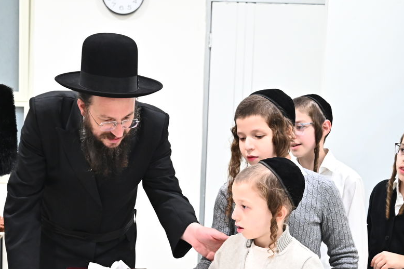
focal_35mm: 63
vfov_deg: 21.3
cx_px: 142
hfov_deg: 31.7
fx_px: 707
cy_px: 207
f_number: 4
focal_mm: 35
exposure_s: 1/160
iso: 3200
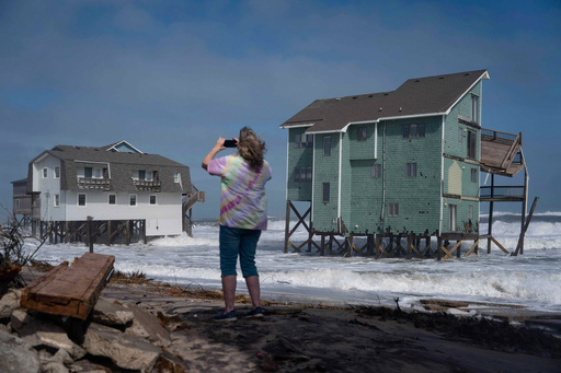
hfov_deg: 48.5
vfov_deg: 33.4
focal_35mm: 40
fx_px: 623
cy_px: 186
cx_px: 280
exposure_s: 1/12800
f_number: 2.8
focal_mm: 40
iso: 200
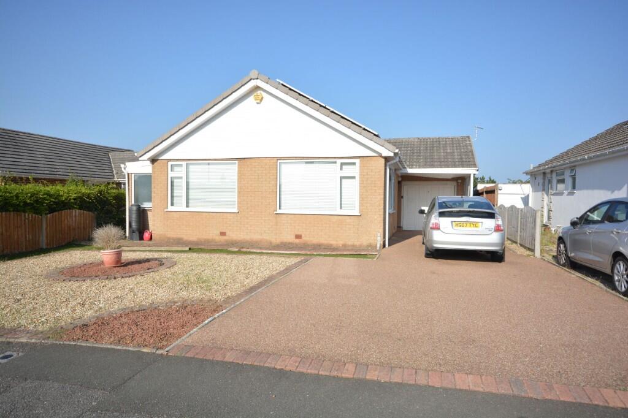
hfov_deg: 77.3
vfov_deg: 56.1
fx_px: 392
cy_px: 209
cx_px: 314
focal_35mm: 22
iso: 400
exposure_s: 1/1000
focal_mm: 15
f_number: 8
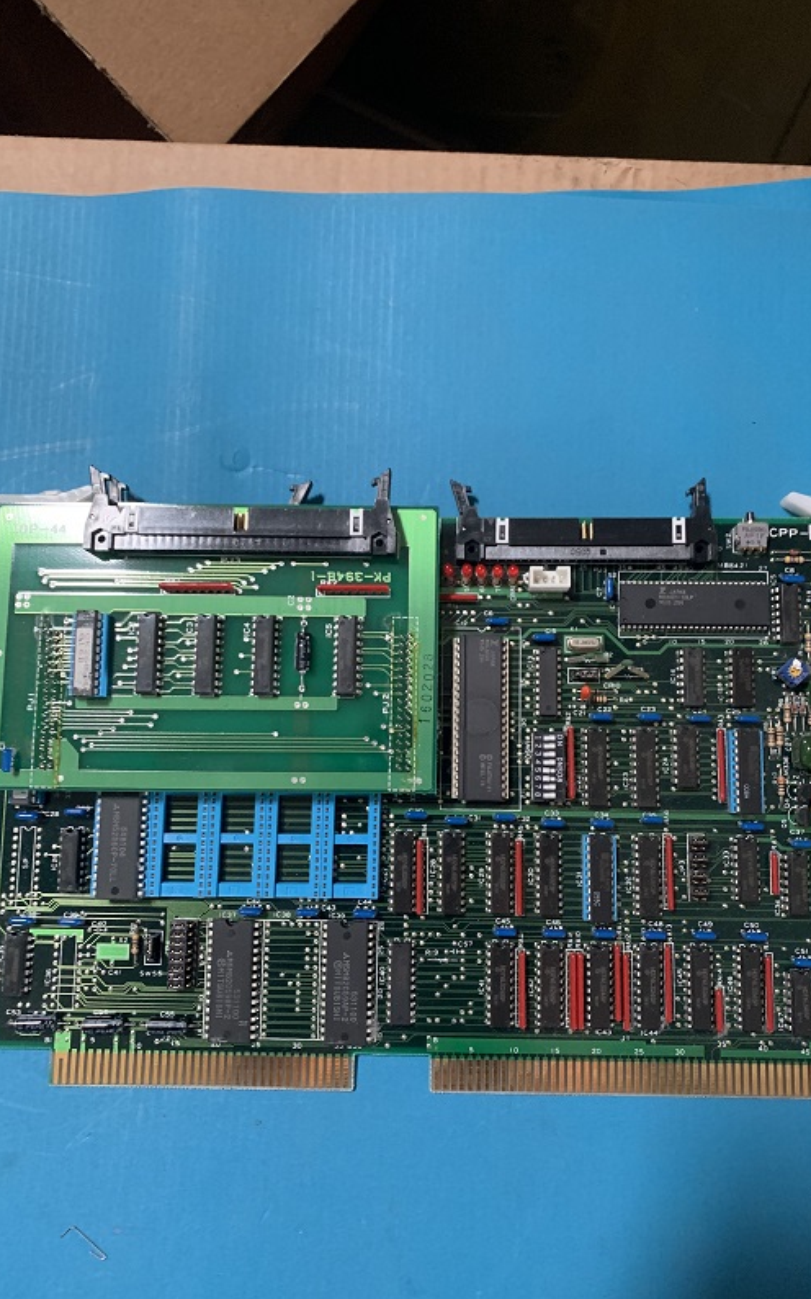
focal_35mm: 28
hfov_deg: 44.5
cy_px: 654
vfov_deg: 66.5
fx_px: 991
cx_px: 450
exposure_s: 1/50
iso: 400
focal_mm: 4.25
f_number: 1.8
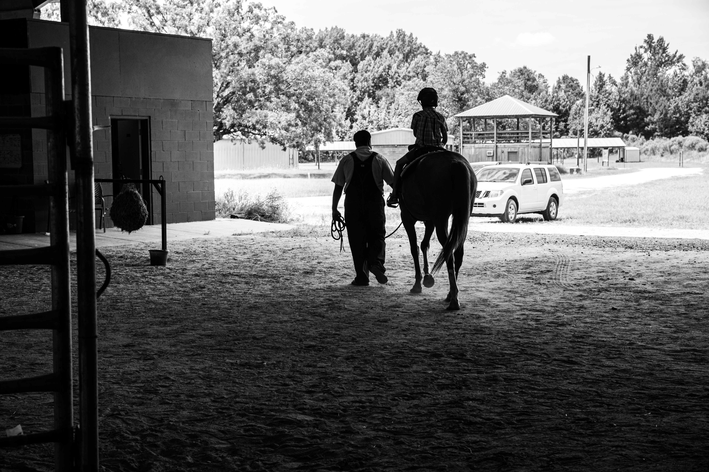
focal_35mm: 62
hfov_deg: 32.4
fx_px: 1220
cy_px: 236
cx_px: 354
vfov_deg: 21.9
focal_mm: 62
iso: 140
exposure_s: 1/200
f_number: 5.6
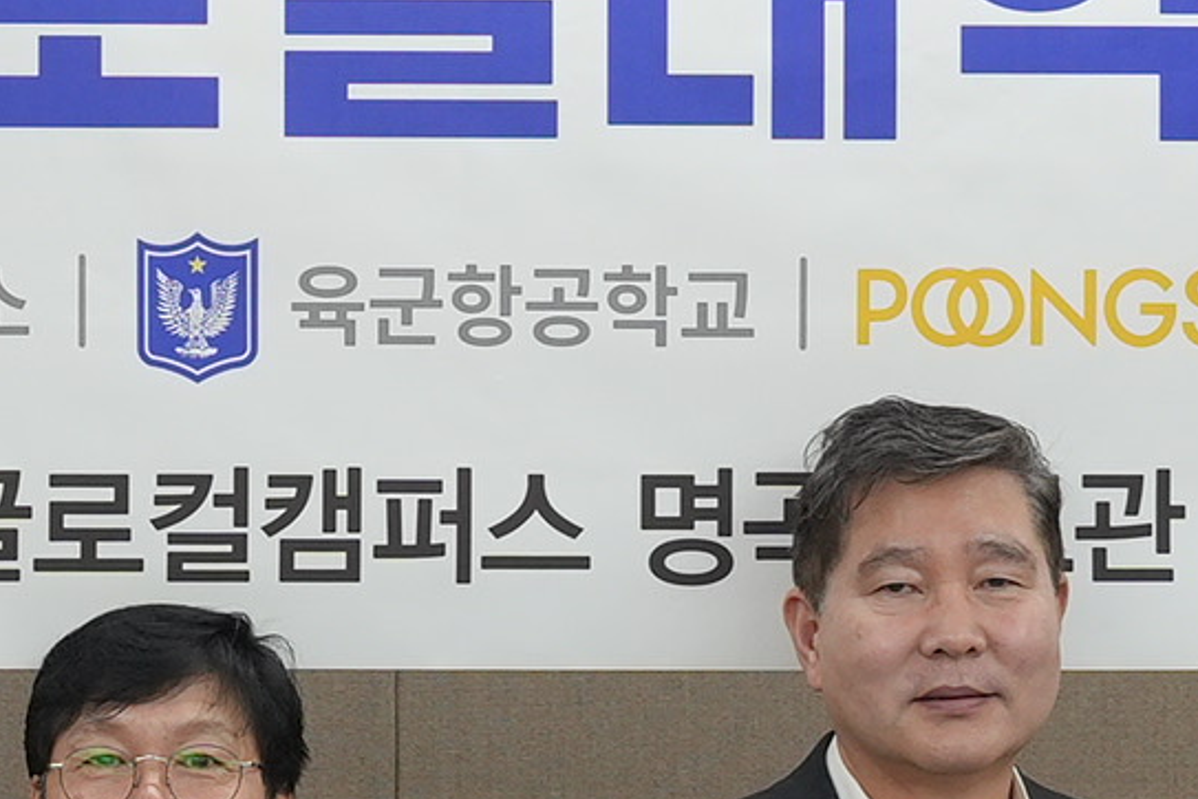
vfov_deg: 6.4
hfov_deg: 9.5
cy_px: 828
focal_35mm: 214
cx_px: -199
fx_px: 7109
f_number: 4
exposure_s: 1/160
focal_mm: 33.1
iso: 640
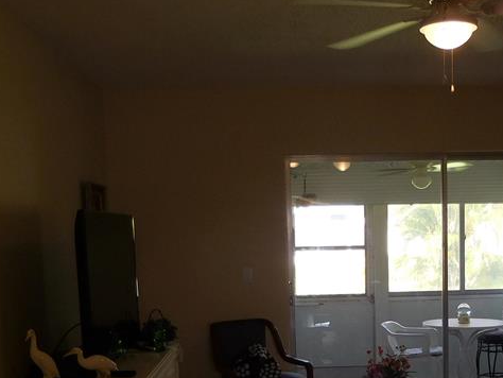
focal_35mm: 54
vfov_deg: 26.2
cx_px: 349
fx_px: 785
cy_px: 337
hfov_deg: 35.1
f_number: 3.3
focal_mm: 4.5
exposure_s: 1/80
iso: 125
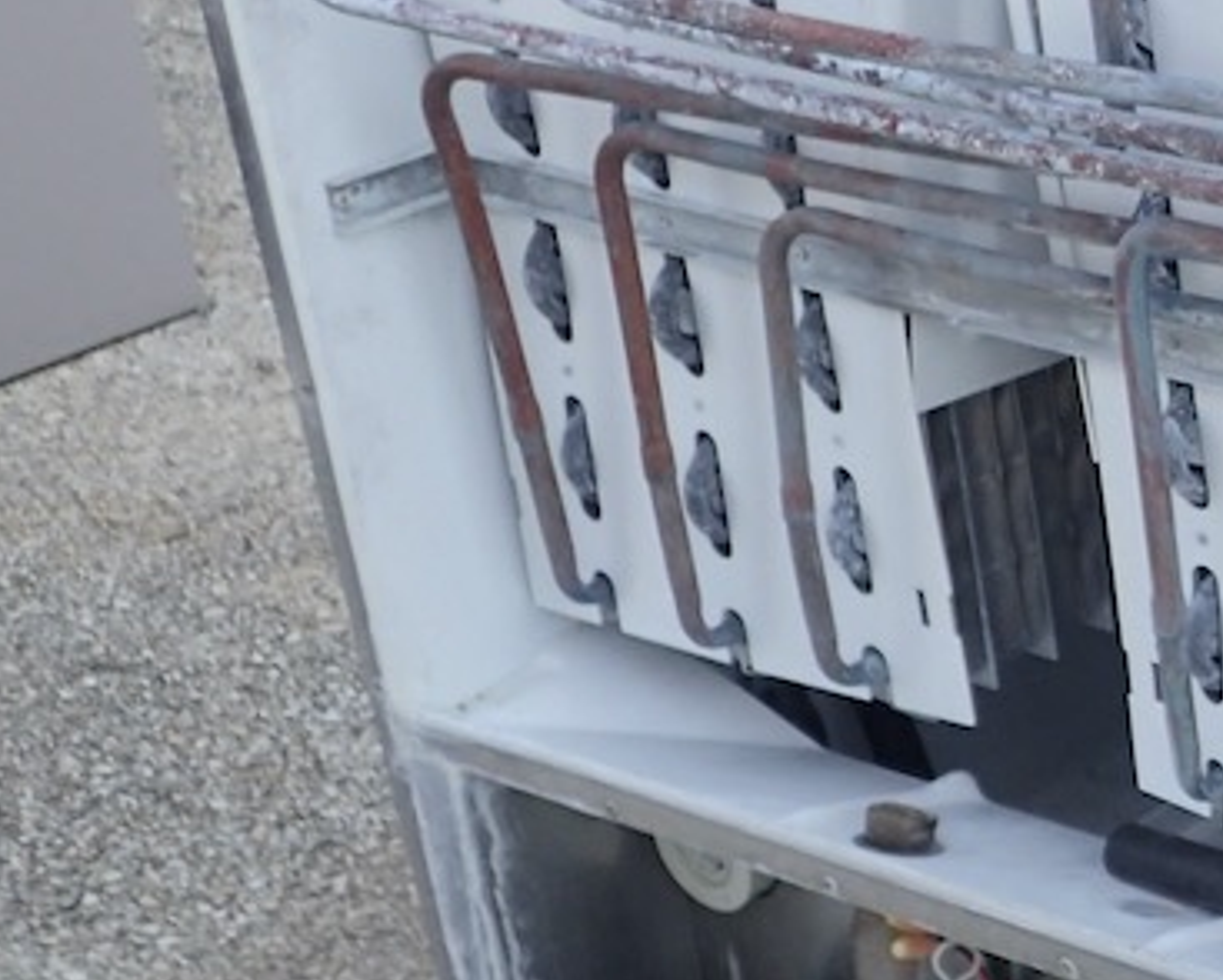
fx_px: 3694
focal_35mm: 102
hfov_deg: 16.6
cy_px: 633
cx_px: 1993
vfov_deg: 15.1
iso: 100
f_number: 2.3
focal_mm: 5.5
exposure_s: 1/400
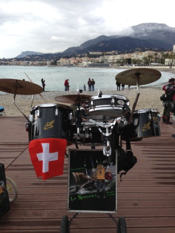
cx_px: 88
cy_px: 116
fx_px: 222
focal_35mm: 33
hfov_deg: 42.9
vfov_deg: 55.4
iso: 50
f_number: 2.4
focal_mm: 4.13
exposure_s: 1/695
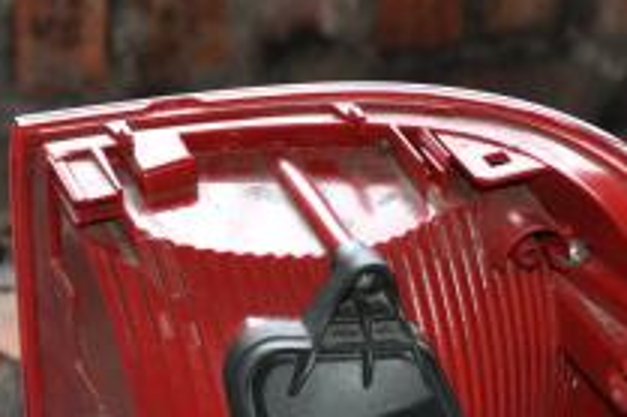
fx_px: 2805
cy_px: 339
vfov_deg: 8.5
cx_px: 225
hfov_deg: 12.7
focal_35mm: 161
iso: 800
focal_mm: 45
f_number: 4.8
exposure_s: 1/60
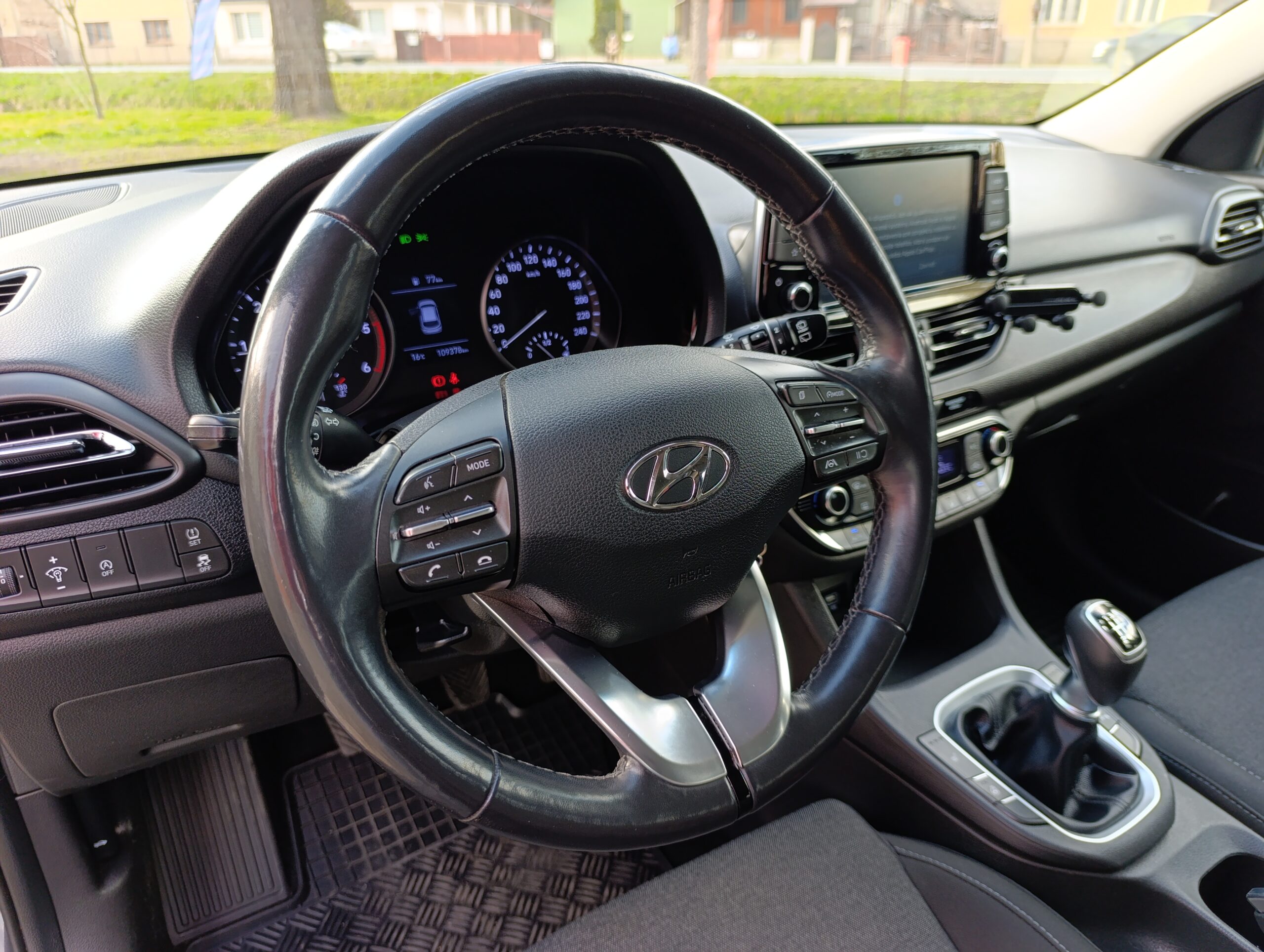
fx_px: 841
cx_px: 632
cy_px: 476
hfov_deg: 73.8
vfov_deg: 59.0
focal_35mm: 23
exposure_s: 1/100
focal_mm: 6.14
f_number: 1.6
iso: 320
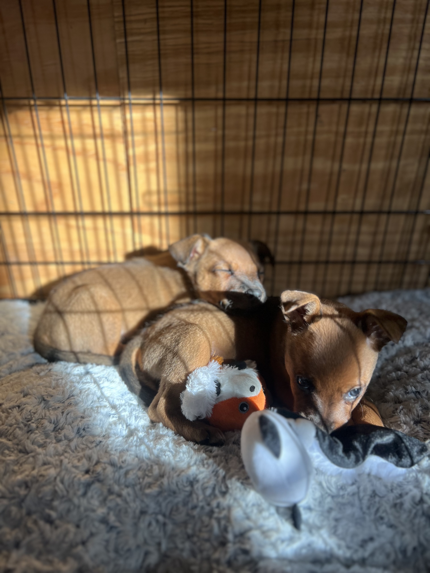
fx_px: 431
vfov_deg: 67.3
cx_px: 215
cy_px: 286
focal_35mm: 26
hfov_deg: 53.1
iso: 50
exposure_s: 1/364
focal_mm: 5.7
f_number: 1.5
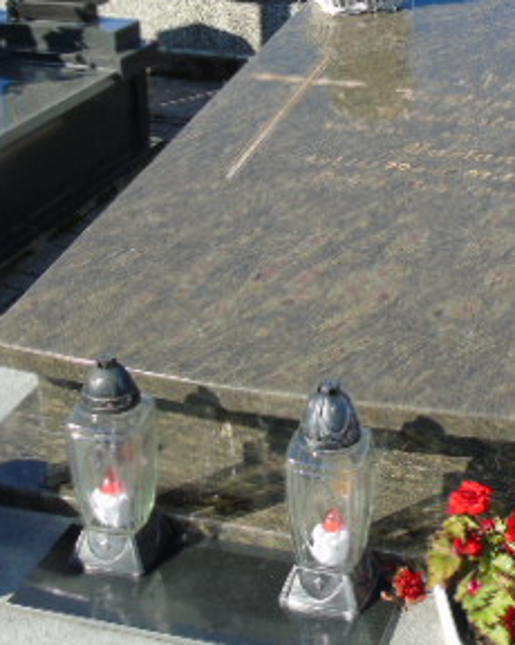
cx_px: 396
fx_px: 1202
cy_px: 246
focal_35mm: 63
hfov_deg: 23.9
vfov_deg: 29.9
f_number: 3.6
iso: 80
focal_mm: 5.2
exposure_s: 1/400
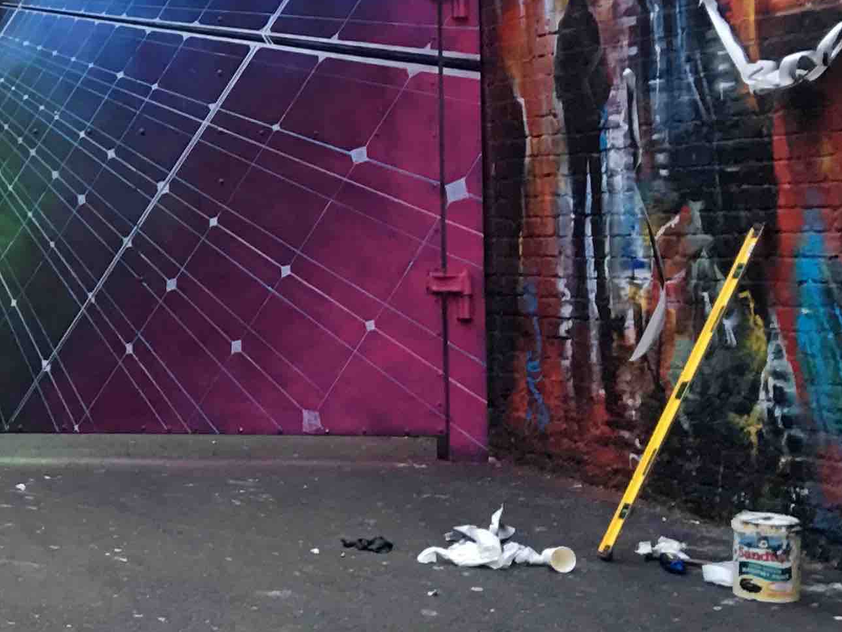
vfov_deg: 16.2
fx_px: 2214
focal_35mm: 91
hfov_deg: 19.1
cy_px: 157
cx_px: -399
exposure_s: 1/17
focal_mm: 4.15
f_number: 2.2
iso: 64
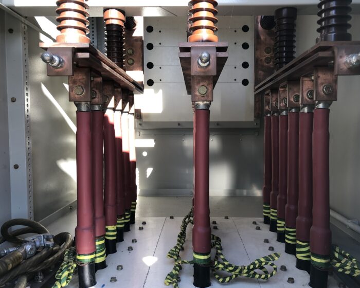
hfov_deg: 58.7
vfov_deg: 48.5
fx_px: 320
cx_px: 189
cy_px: 147
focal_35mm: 30
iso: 20
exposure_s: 1/102
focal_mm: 4
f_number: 1.8
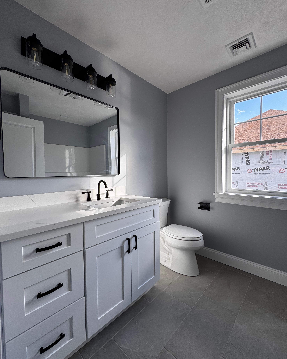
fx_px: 159
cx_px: 146
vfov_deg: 96.8
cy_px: 178
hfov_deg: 84.0
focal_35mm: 15
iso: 40
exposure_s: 1/151
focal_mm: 2.22
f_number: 2.2
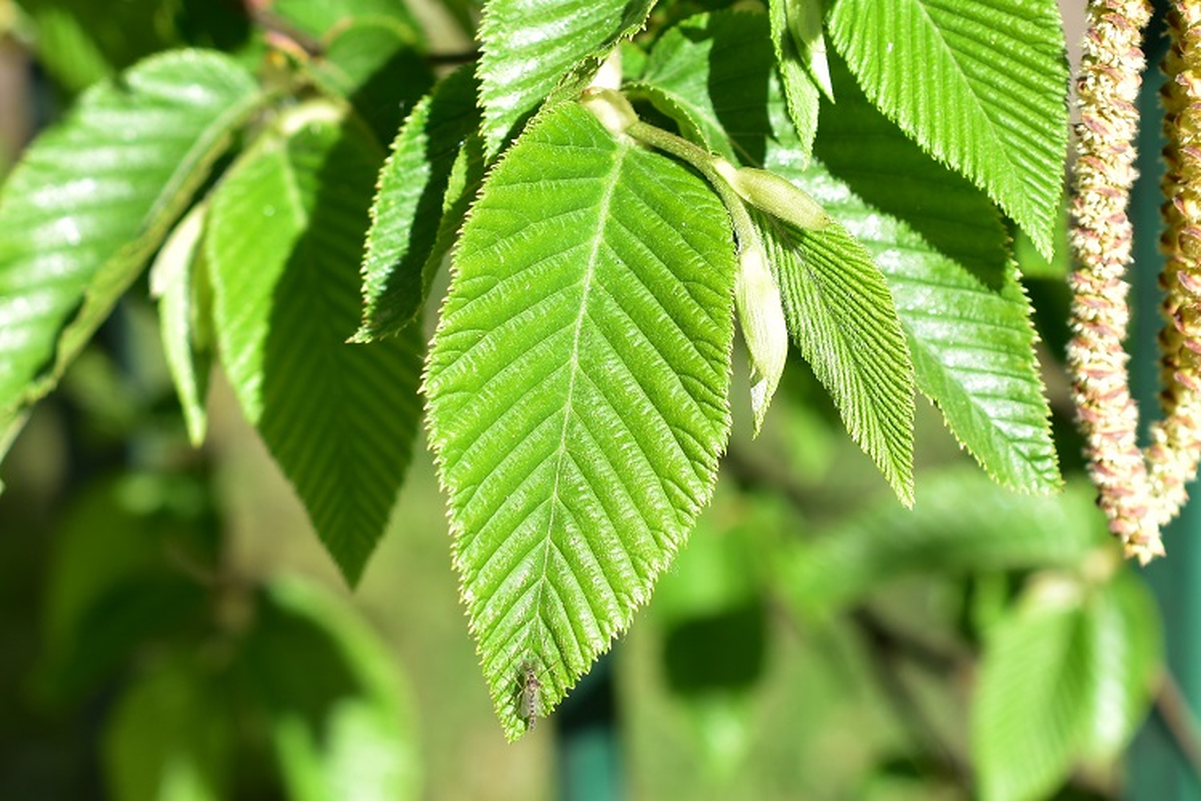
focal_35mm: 60
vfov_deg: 22.6
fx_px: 2002
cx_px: 600
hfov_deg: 33.4
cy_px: 400
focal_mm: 40
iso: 100
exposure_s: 1/250
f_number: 6.3
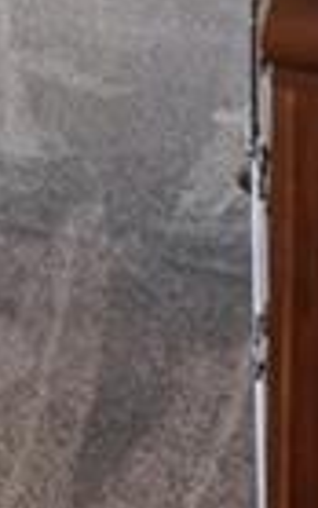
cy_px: -554
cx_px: -775
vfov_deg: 13.6
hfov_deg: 8.0
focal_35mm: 128
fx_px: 1773
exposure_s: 1/30
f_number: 5.6
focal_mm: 17
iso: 400
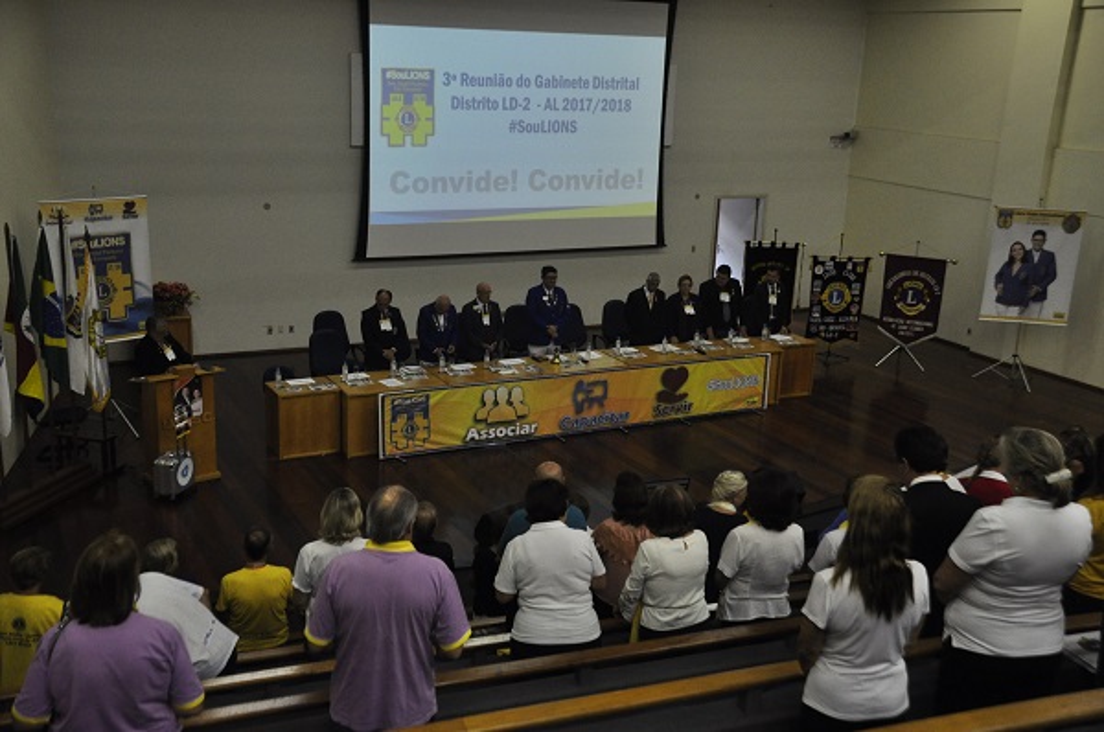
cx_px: 552
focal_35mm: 39
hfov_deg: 49.6
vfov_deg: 34.1
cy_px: 366
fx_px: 1194
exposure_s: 1/80
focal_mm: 26
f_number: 4
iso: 1400
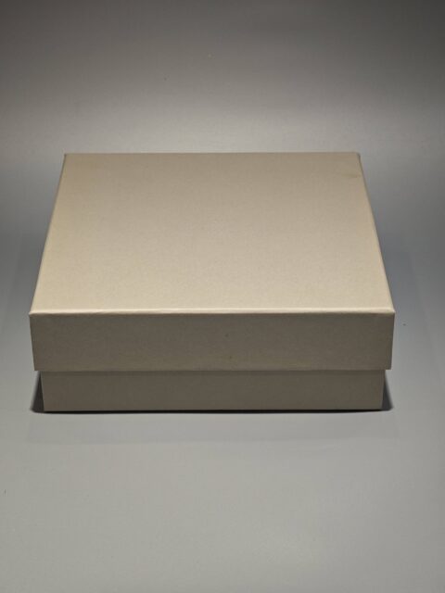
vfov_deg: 26.0
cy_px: 296
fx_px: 1286
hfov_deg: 19.6
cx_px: 222
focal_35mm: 75
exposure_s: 1/100
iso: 80
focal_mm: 10.1
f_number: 2
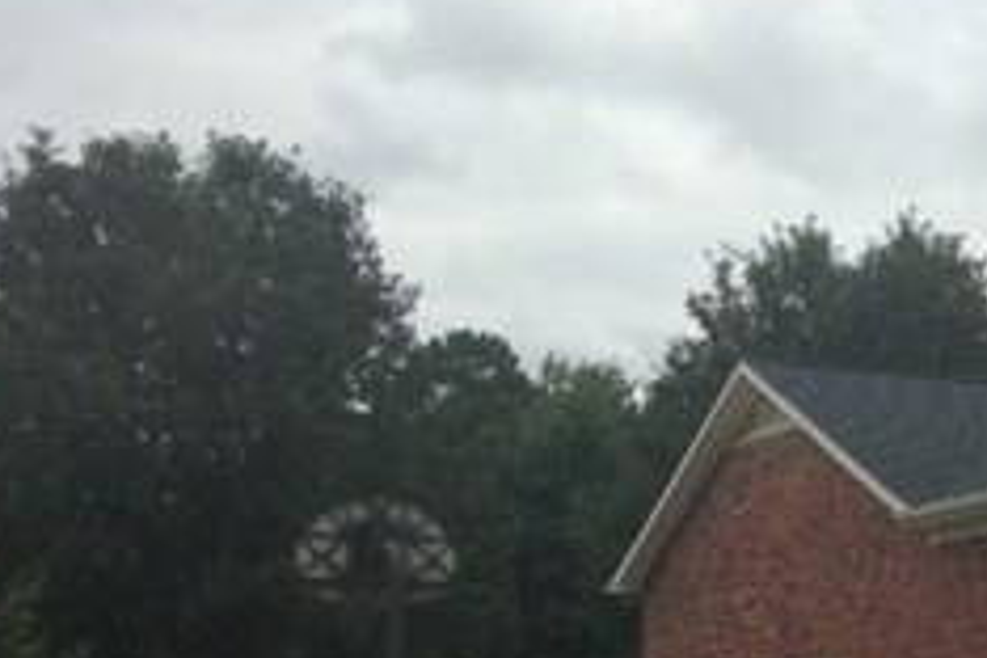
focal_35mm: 94
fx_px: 2577
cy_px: 683
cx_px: 1021
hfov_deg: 20.9
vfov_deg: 14.3
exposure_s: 1/1595
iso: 50
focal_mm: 4.12
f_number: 2.4
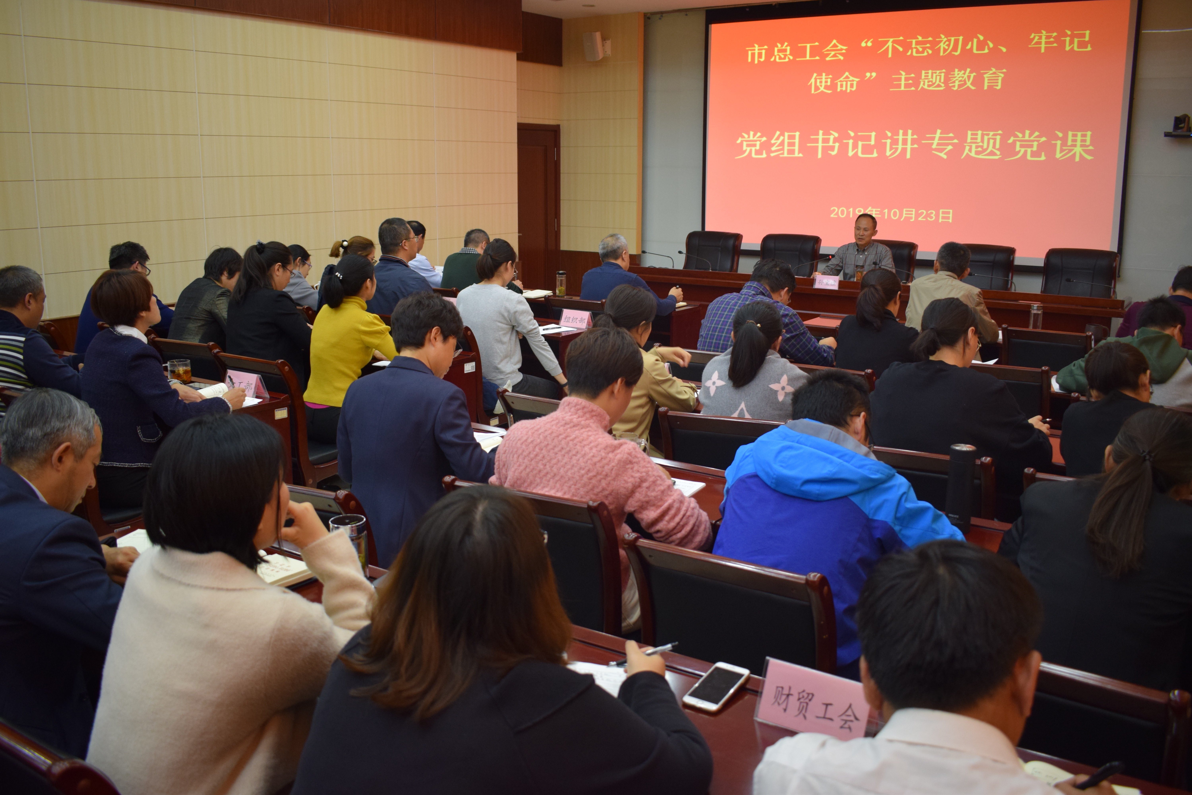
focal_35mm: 30
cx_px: 596
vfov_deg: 43.6
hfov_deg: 61.9
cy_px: 398
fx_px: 993
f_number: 3.8
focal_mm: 20
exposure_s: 1/60
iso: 900
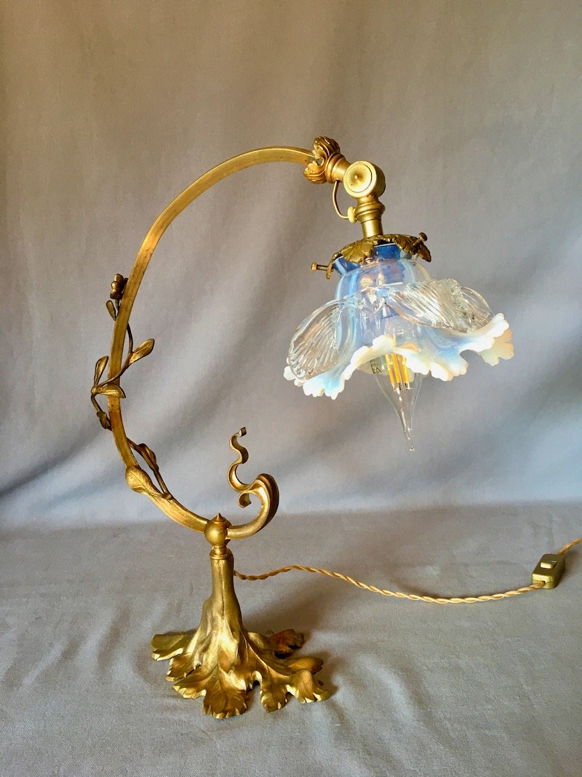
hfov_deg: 48.2
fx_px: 650
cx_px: 291
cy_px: 388
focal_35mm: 29
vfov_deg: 61.7
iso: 80
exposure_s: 1/33
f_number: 2.2
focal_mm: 4.15
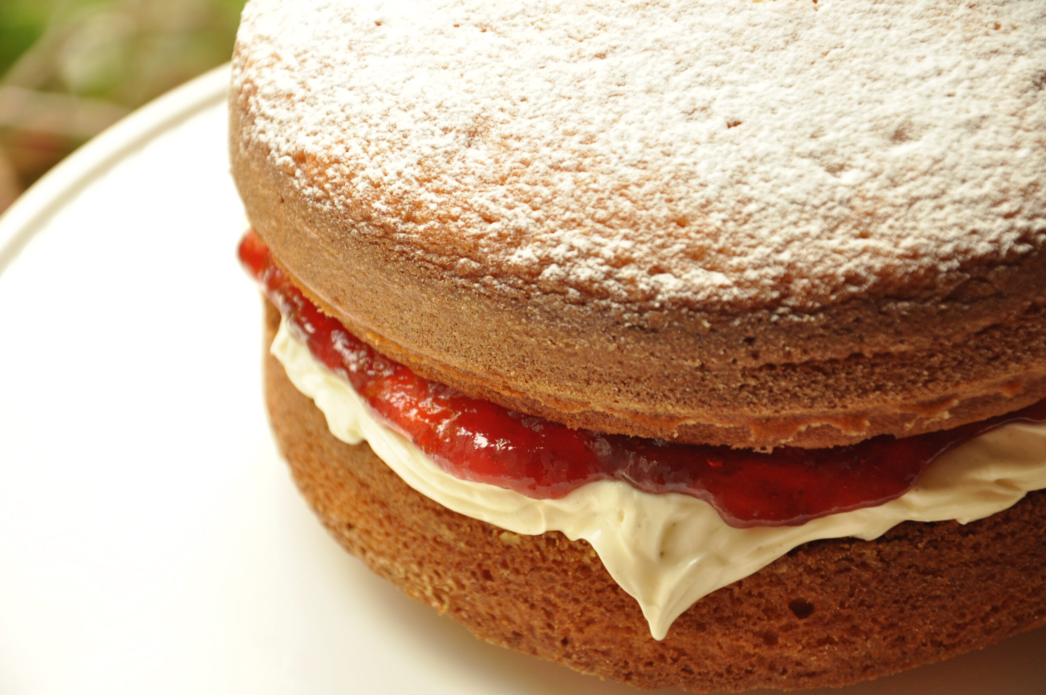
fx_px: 4570
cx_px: 523
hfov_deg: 13.1
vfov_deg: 8.7
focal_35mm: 158
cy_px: 348
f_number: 5.6
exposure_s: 1/80
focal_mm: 105
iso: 400
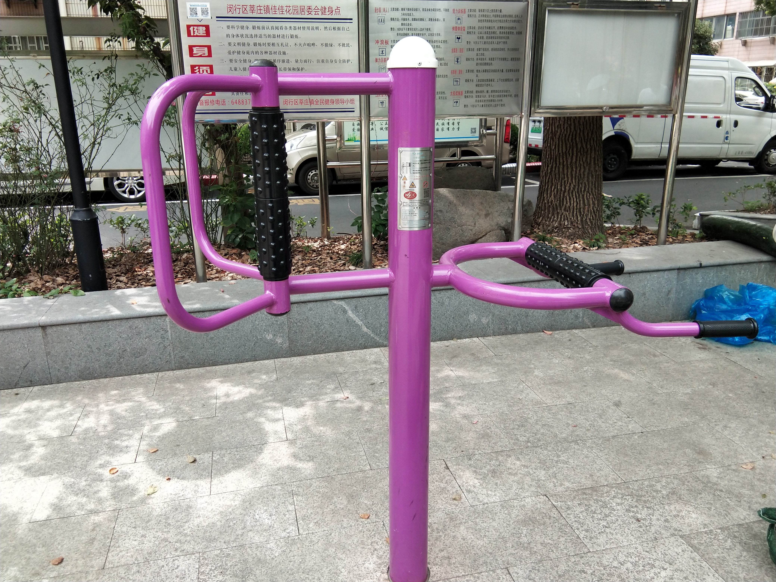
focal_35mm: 31
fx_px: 695
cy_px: 291
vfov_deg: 45.4
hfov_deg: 58.4
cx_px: 388
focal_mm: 3.69
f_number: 2.2
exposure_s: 1/203
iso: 50
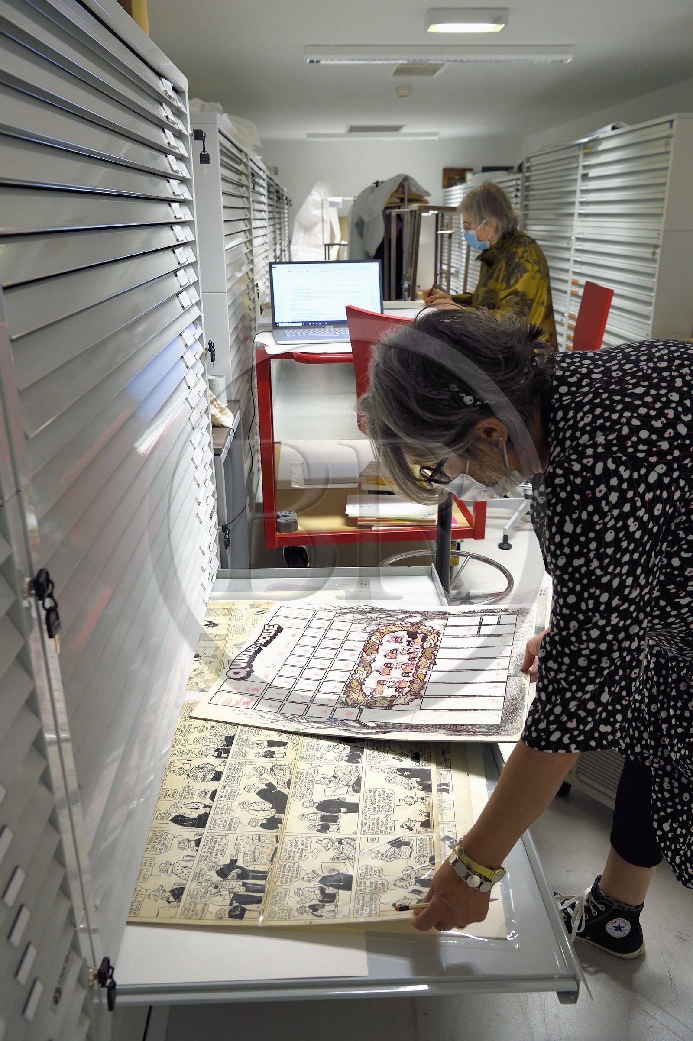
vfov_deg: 63.7
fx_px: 838
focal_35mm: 29
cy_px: 520
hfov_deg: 44.9
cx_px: 346
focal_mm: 29
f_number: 6.3
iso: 1600
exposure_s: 1/50
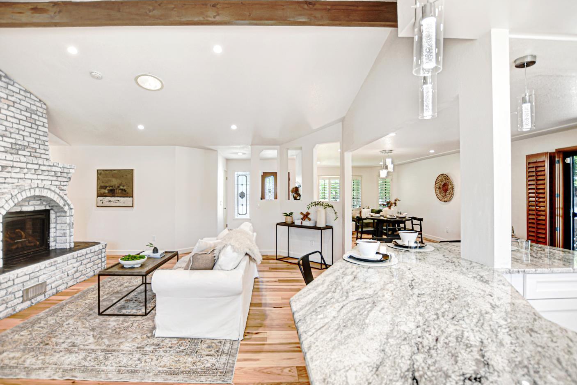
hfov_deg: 96.7
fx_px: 256
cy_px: 198
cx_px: 282
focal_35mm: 16
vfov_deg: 73.7
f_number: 4
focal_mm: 10
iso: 100
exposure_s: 1/60
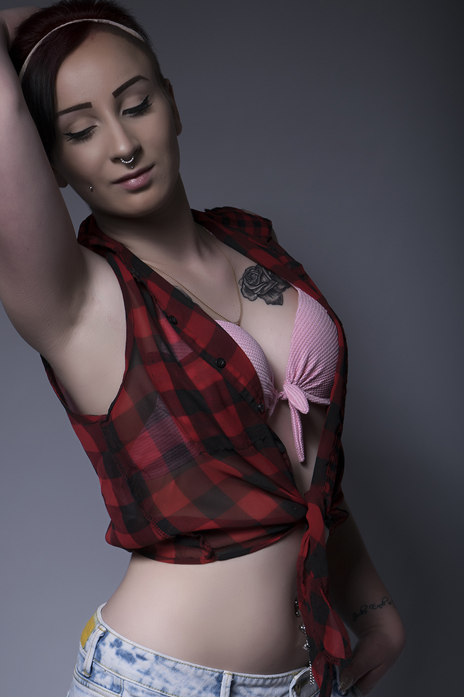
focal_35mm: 115
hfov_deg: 11.9
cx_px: 182
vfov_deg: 17.8
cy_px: 467
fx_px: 2218
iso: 100
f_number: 9
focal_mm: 55
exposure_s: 1/200
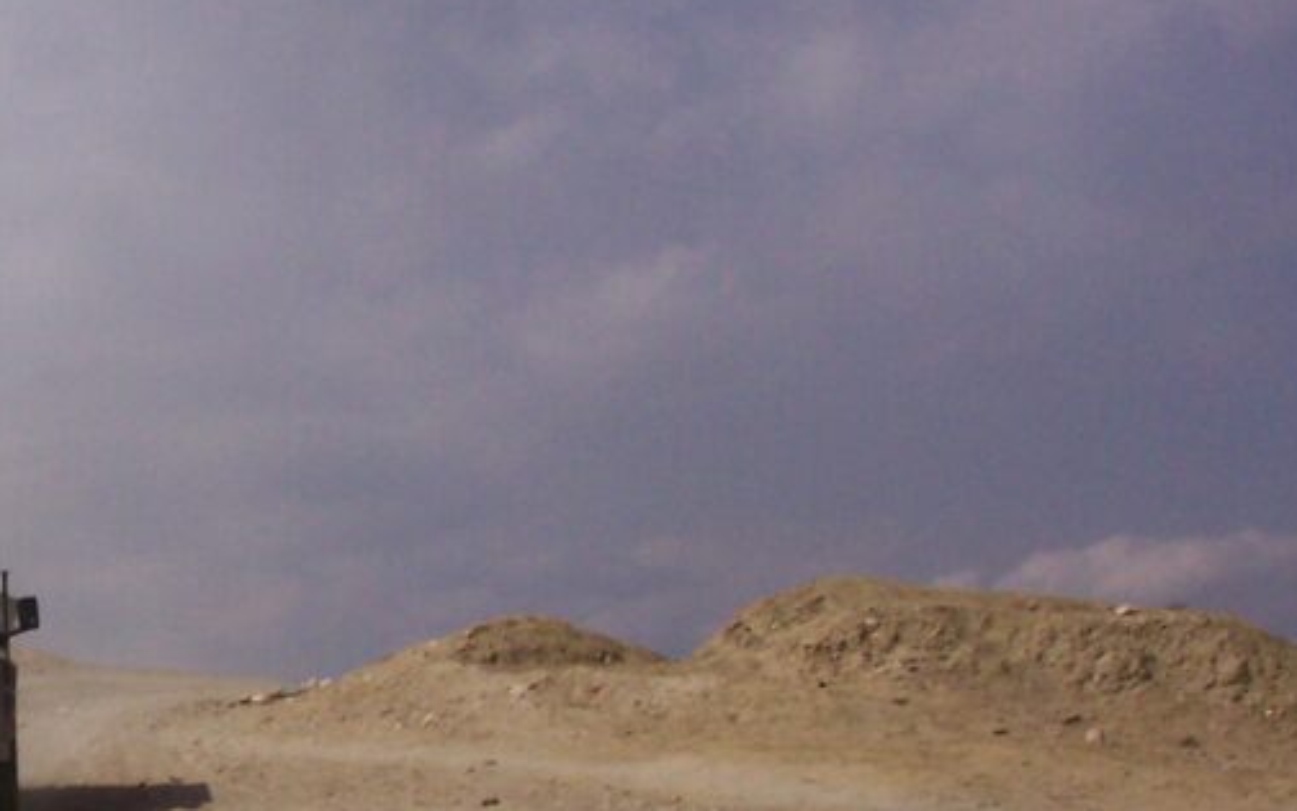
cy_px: 525
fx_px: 3005
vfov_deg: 15.3
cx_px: -193
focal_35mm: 85
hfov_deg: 22.7
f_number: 9.5
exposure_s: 1/700
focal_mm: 7.5
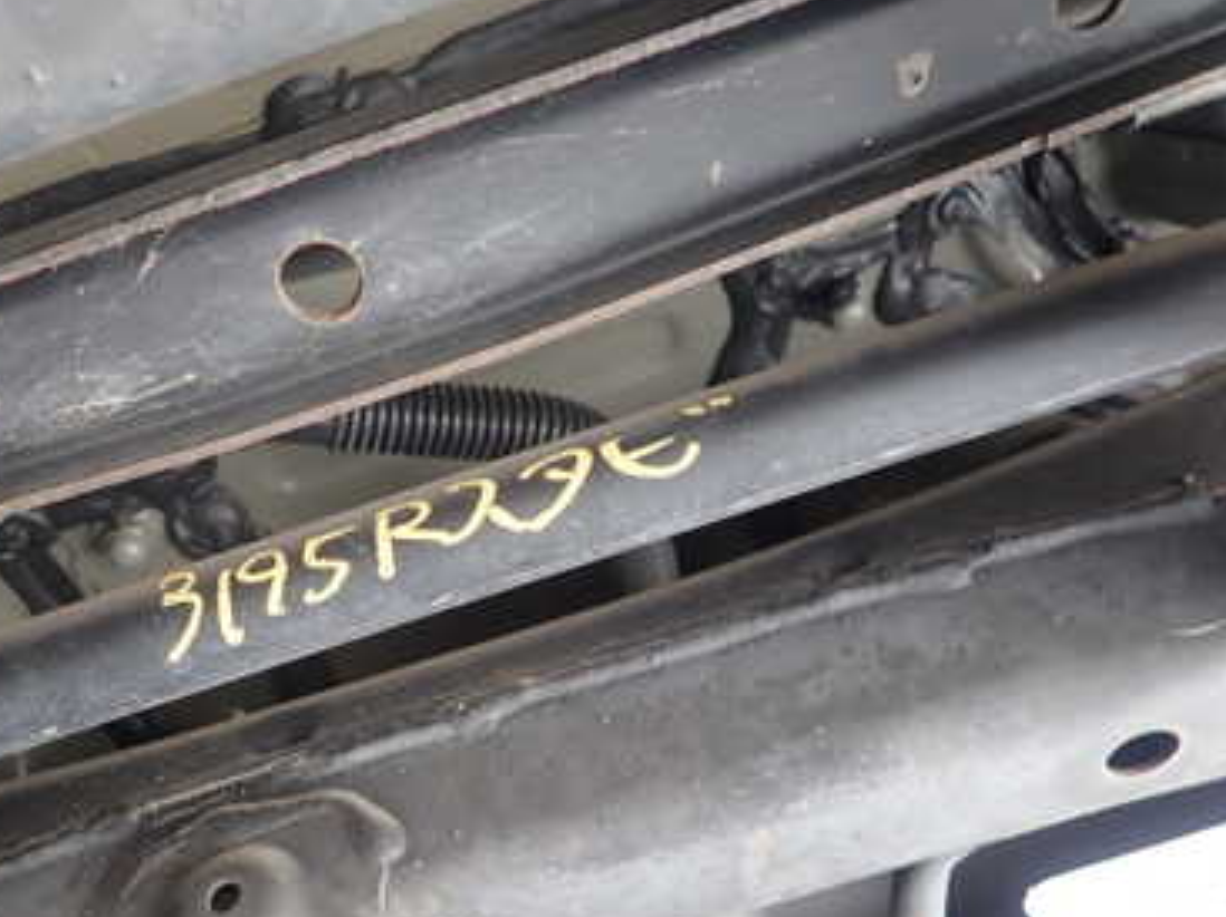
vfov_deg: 34.7
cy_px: 619
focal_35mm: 41
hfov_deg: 45.5
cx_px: 472
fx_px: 1451
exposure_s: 1/60
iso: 160
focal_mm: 4.5
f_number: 2
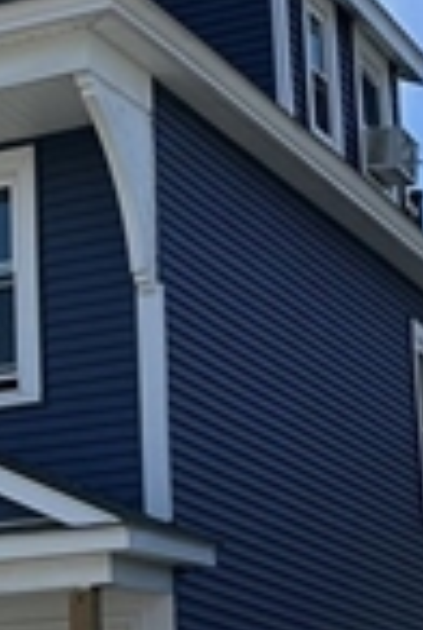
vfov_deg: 15.6
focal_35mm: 131
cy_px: 324
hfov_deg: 10.3
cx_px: -155
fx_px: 2298
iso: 80
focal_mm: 6.86
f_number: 1.78
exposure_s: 1/4762
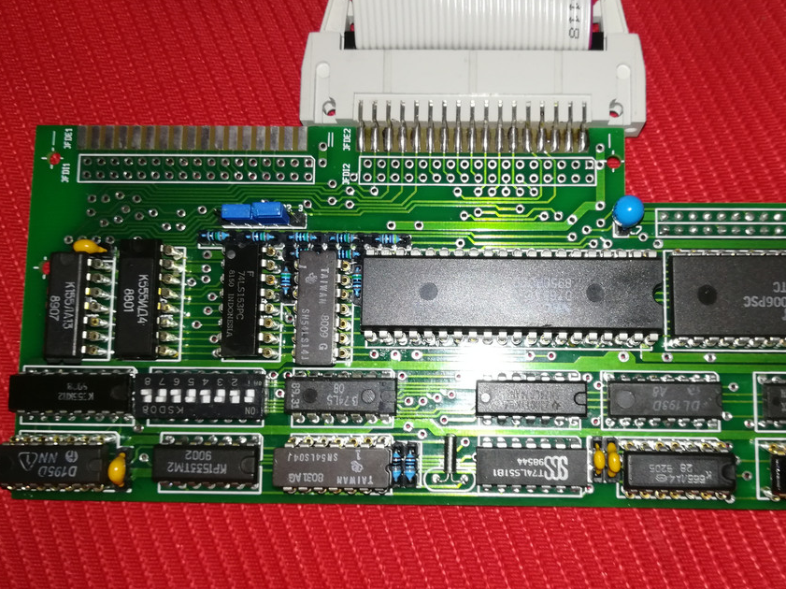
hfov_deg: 55.0
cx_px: 471
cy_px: 294
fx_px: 749
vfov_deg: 42.9
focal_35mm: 33
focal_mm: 3.83
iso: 160
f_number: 2.2
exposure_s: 1/33.3
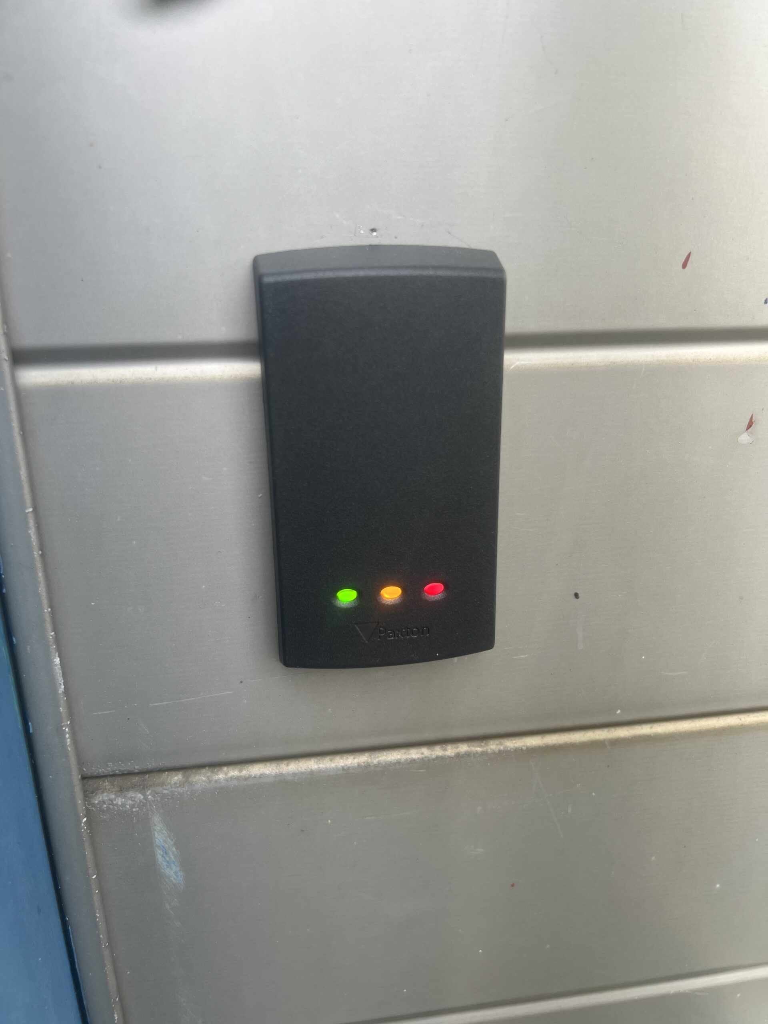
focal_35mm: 26
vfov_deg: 67.3
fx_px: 769
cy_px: 512
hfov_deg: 53.1
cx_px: 384
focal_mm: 5.7
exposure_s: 1/121
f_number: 1.5
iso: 50
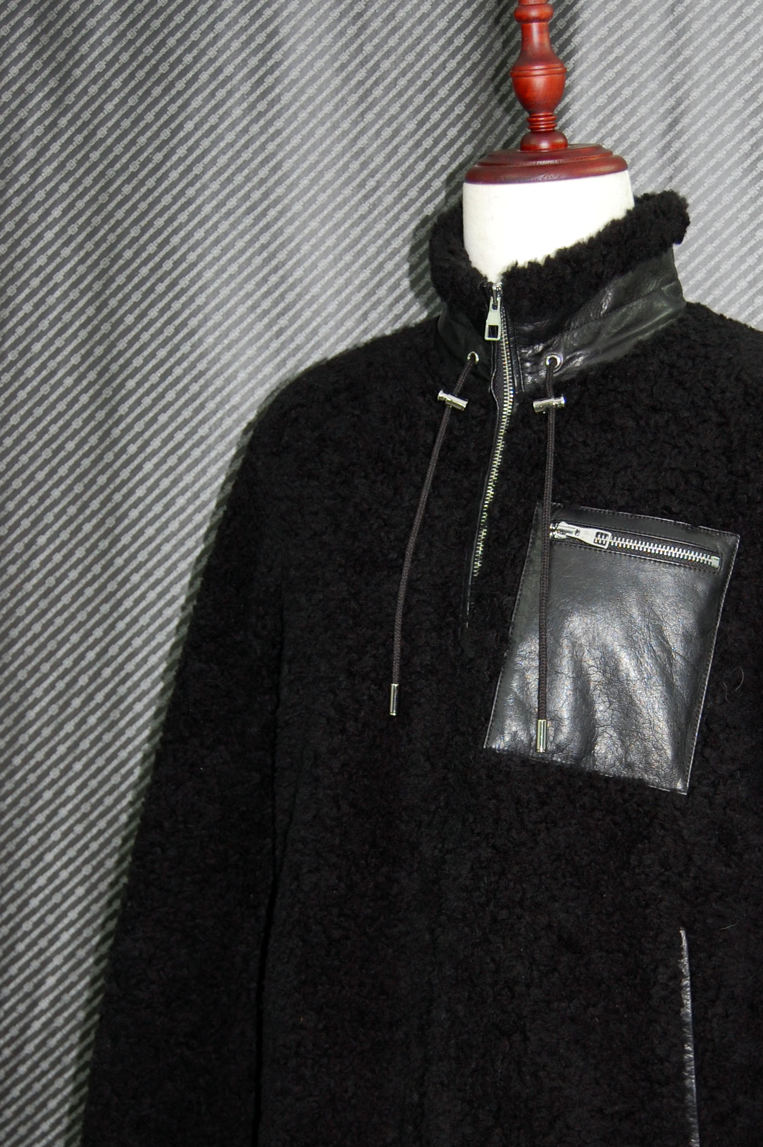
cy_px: 675
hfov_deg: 20.9
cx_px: 513
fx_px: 2060
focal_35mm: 65
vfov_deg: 31.1
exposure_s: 1/60
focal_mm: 31
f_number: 4.5
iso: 400
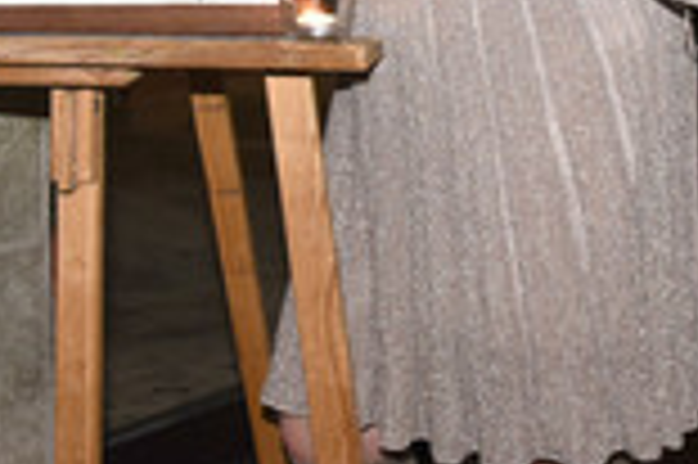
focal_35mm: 99
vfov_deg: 13.4
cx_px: 412
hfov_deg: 20.6
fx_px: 1917
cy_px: -108
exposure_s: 1/60
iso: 2000
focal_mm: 34
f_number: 6.3
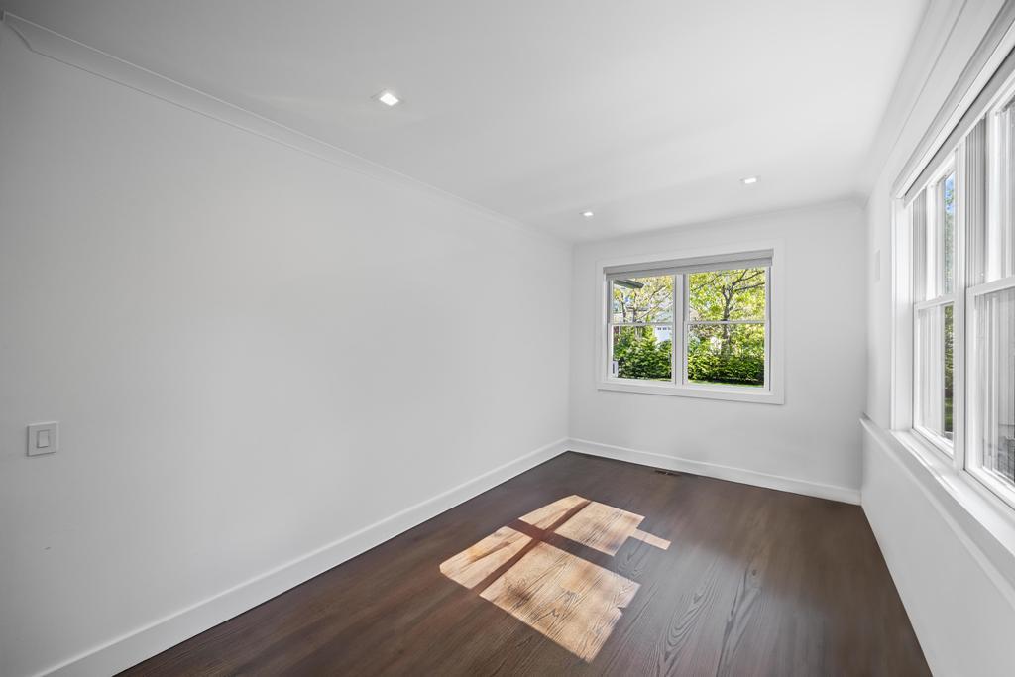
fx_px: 395
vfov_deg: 81.2
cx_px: 508
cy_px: 338
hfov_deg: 104.2
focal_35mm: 14
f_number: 5
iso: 500
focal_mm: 14
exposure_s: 1/80
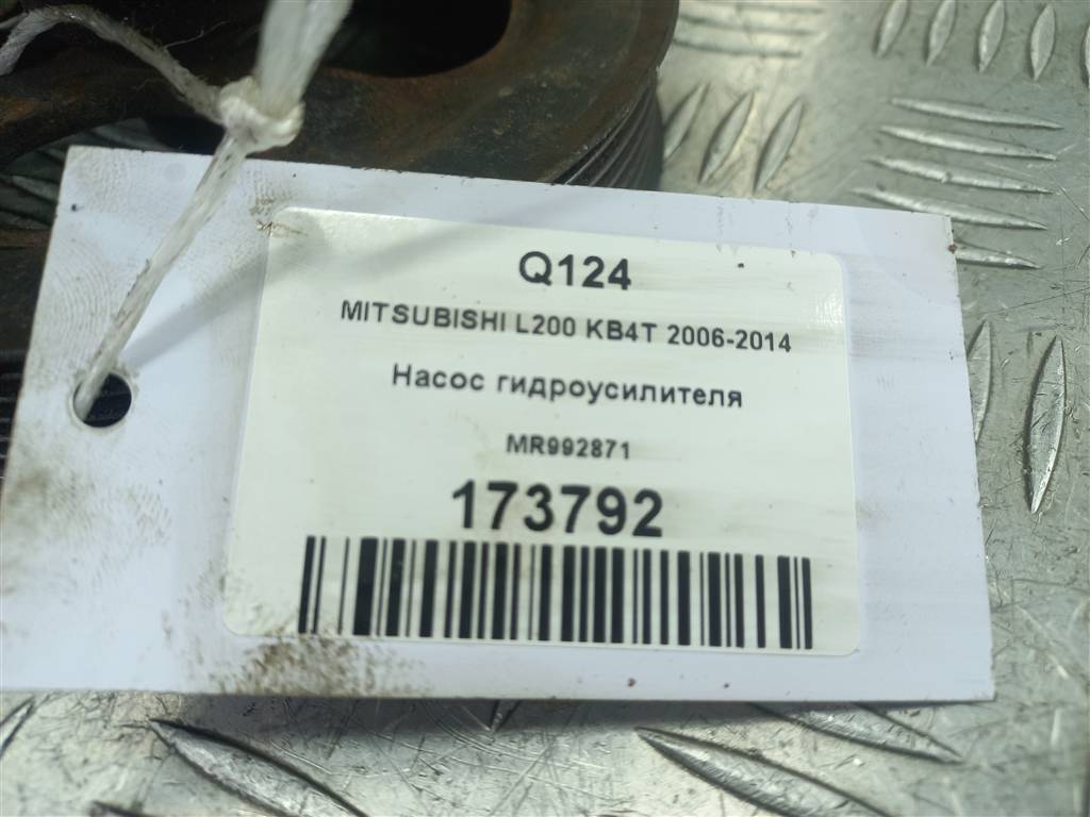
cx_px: 545
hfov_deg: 69.4
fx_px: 787
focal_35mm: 25
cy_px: 408
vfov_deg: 54.9
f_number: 1.8
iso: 50
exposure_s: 1/50
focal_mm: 4.6
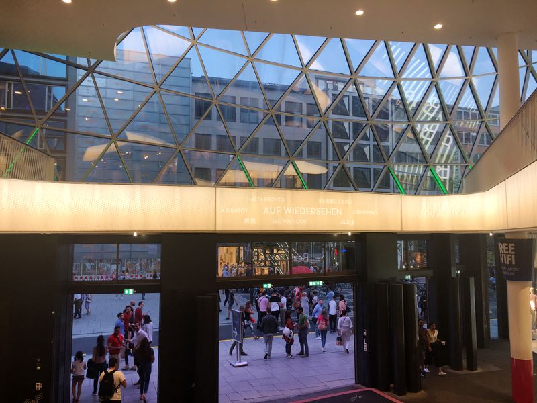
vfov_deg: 48.2
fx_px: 450
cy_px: 202
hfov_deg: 61.7
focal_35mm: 29
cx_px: 268
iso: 40
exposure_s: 1/100
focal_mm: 4.15
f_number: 2.2
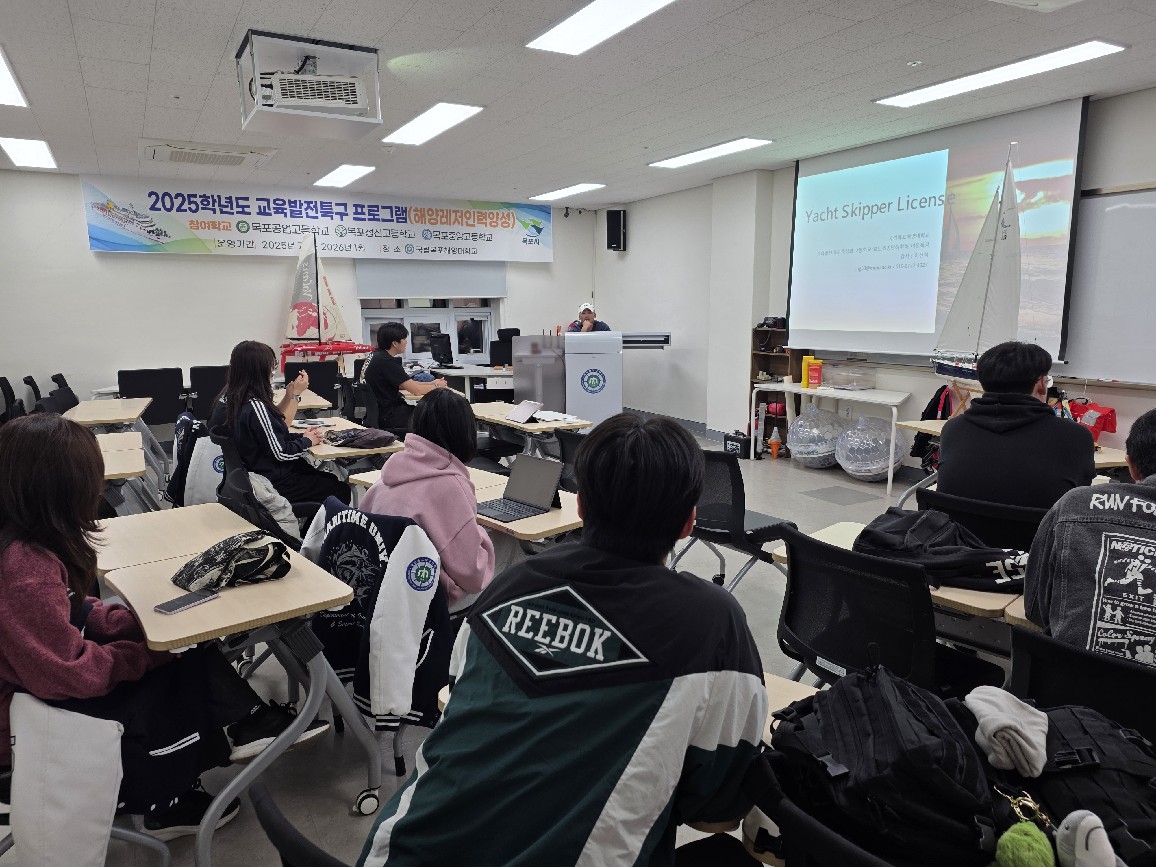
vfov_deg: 58.9
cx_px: 578
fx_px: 768
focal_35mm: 23
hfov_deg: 73.9
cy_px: 434
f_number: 1.7
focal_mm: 6.3
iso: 50
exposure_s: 1/120
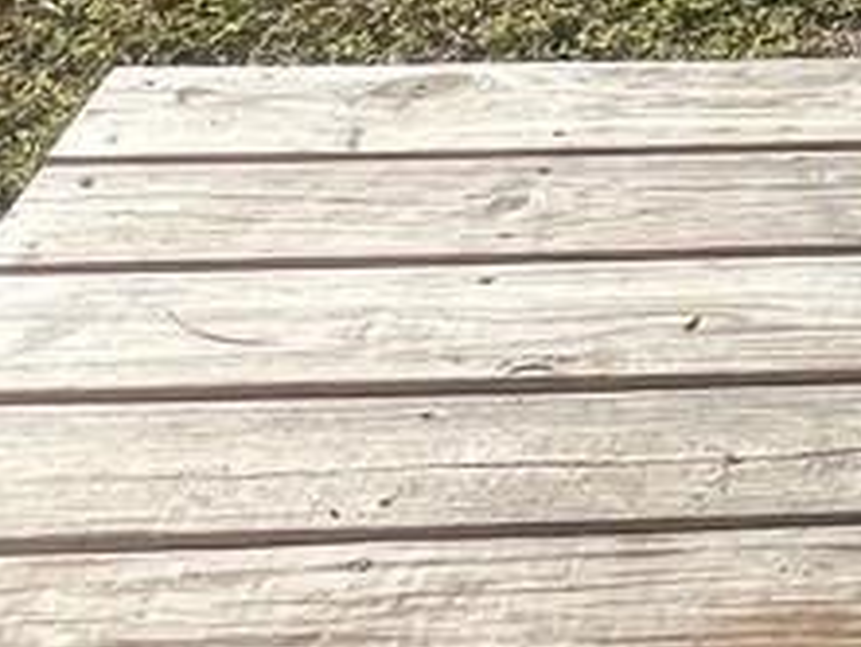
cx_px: 1488
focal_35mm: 94
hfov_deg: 17.5
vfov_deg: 12.8
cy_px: -815
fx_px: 2339
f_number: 1.8
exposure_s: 1/791
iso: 32
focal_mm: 1.57
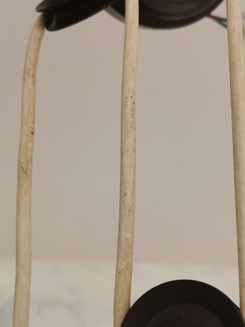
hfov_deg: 23.6
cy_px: 168
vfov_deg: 31.2
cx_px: 146
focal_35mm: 62
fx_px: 585
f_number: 1.6
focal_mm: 5.56
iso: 80
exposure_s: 1/100
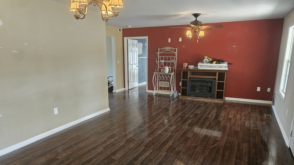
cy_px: 96
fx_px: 203
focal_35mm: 26
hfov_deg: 71.9
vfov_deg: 44.2
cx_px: 146
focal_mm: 6.3
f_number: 1.7
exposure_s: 1/120
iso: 1000
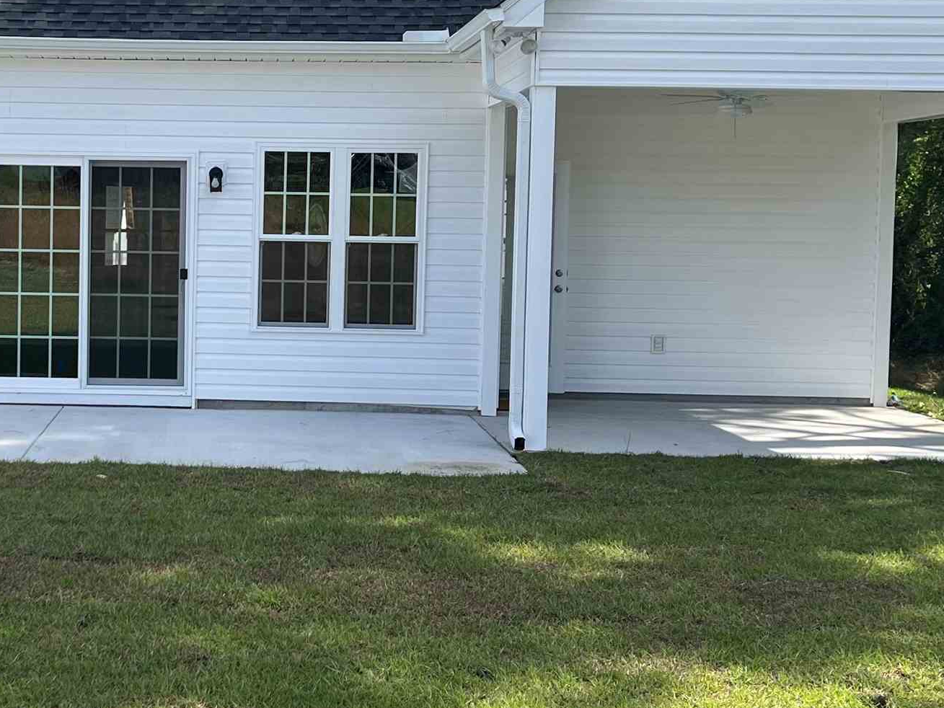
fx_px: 1664
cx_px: 154
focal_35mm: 61
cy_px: 303
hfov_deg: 30.7
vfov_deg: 24.0
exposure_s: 1/2571
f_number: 1.5
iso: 50
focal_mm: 5.7
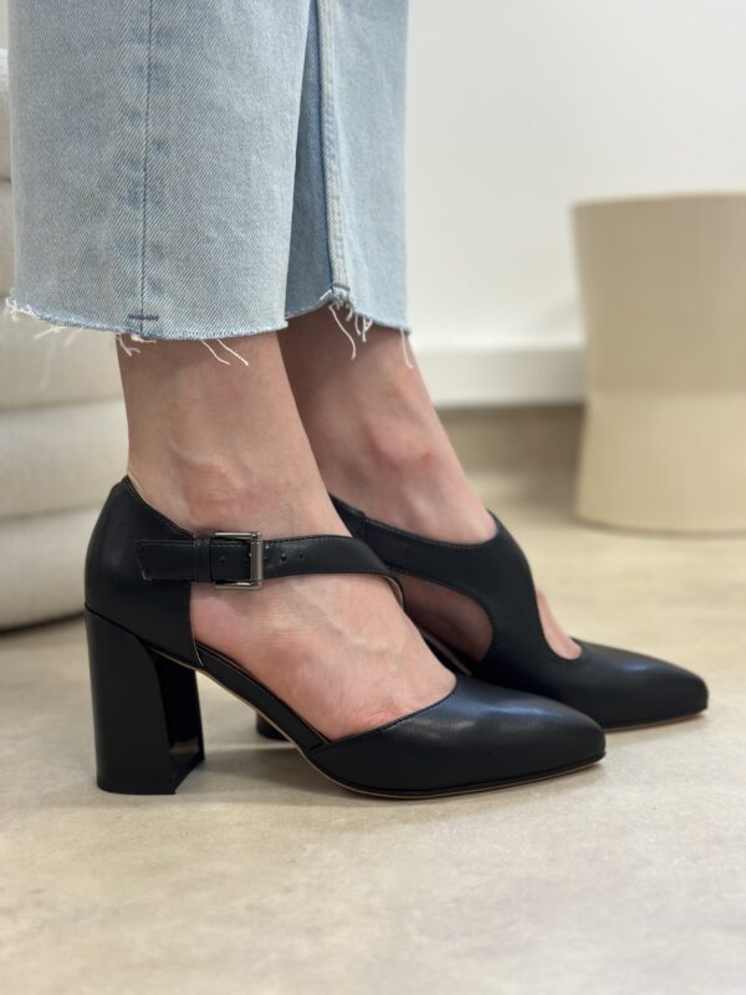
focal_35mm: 48
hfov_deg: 30.3
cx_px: 373
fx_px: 1379
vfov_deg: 39.7
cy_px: 498
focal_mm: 6.86
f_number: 1.78
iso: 125
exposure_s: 1/50
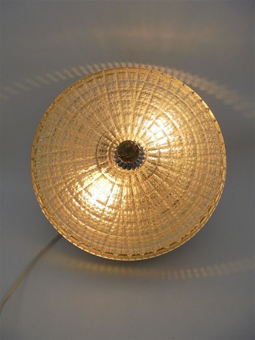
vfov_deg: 67.3
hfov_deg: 53.1
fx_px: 255
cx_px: 128
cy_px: 170
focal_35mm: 26
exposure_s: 1/500
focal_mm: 4.6
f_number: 3.5
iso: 100
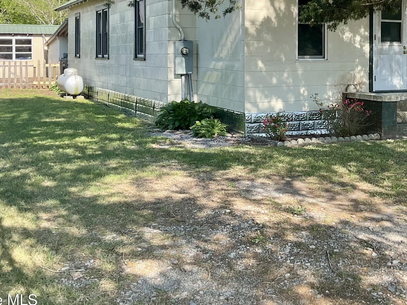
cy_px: 56
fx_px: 600
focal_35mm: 51
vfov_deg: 27.9
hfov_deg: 37.0
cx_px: 281
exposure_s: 1/540
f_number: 1.8
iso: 16
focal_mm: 3
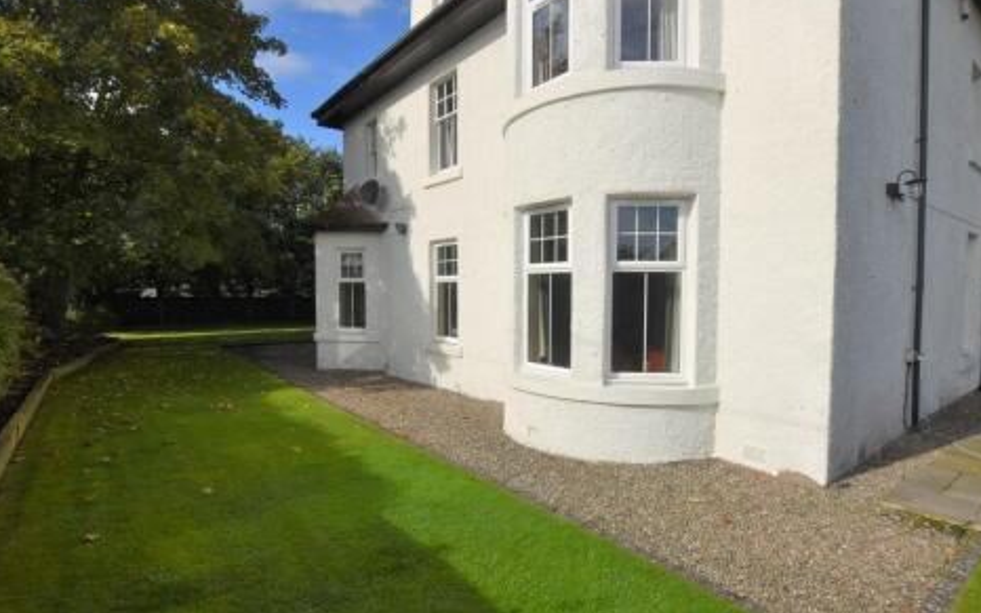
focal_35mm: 27
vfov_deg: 46.7
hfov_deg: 69.4
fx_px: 709
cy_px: 309
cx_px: 493
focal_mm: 17
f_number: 13
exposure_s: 1/200
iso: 100
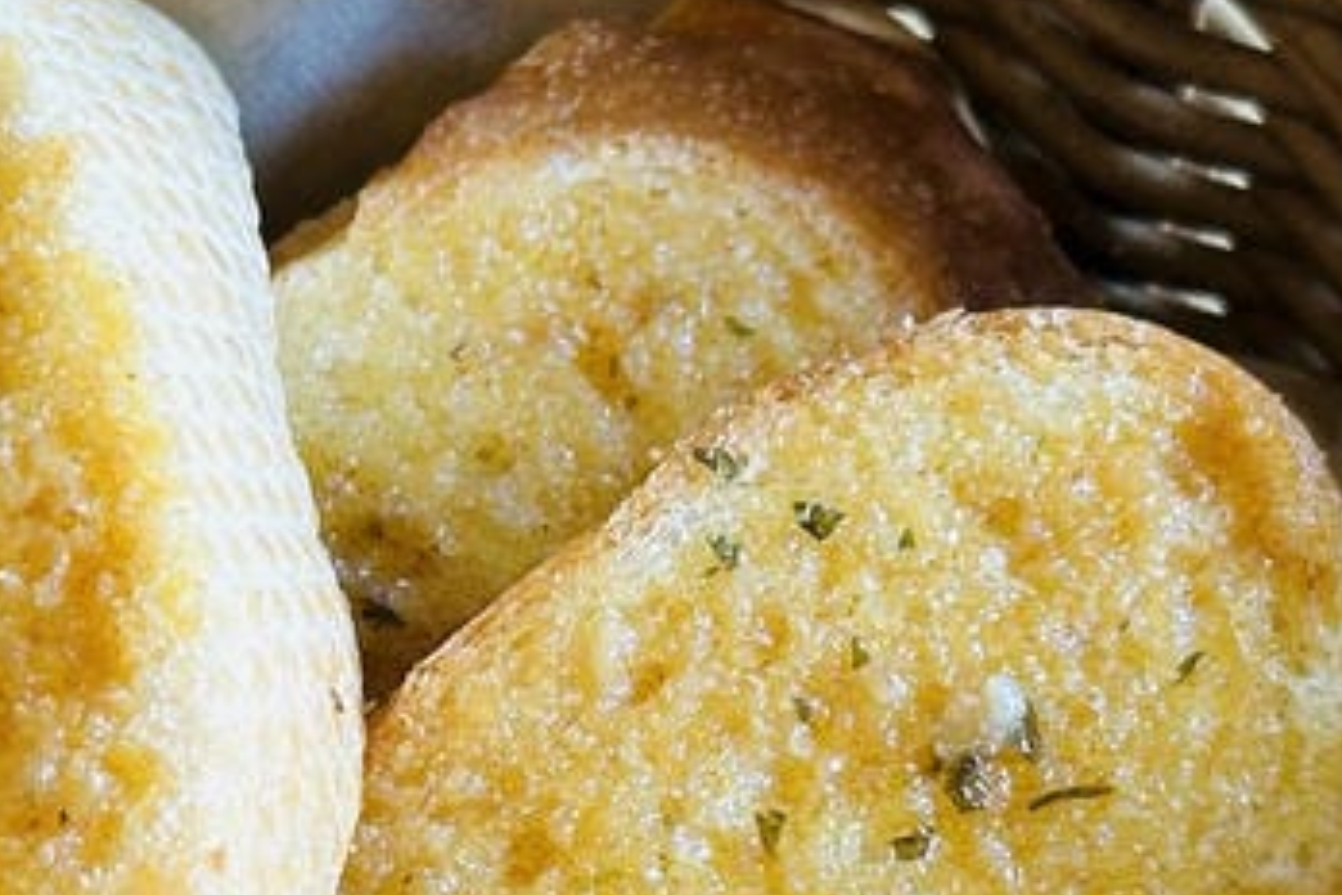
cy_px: 691
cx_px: 270
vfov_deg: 8.0
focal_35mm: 172
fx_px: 6411
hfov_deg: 11.9
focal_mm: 6.86
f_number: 1.78
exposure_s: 1/60
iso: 80
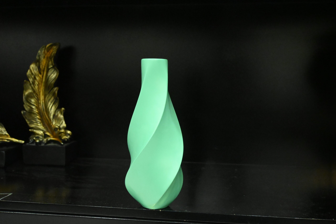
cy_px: 112
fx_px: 406
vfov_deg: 30.9
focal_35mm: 44
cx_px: 168
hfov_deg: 45.0
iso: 8000
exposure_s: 1/100
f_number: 4.8
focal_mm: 29
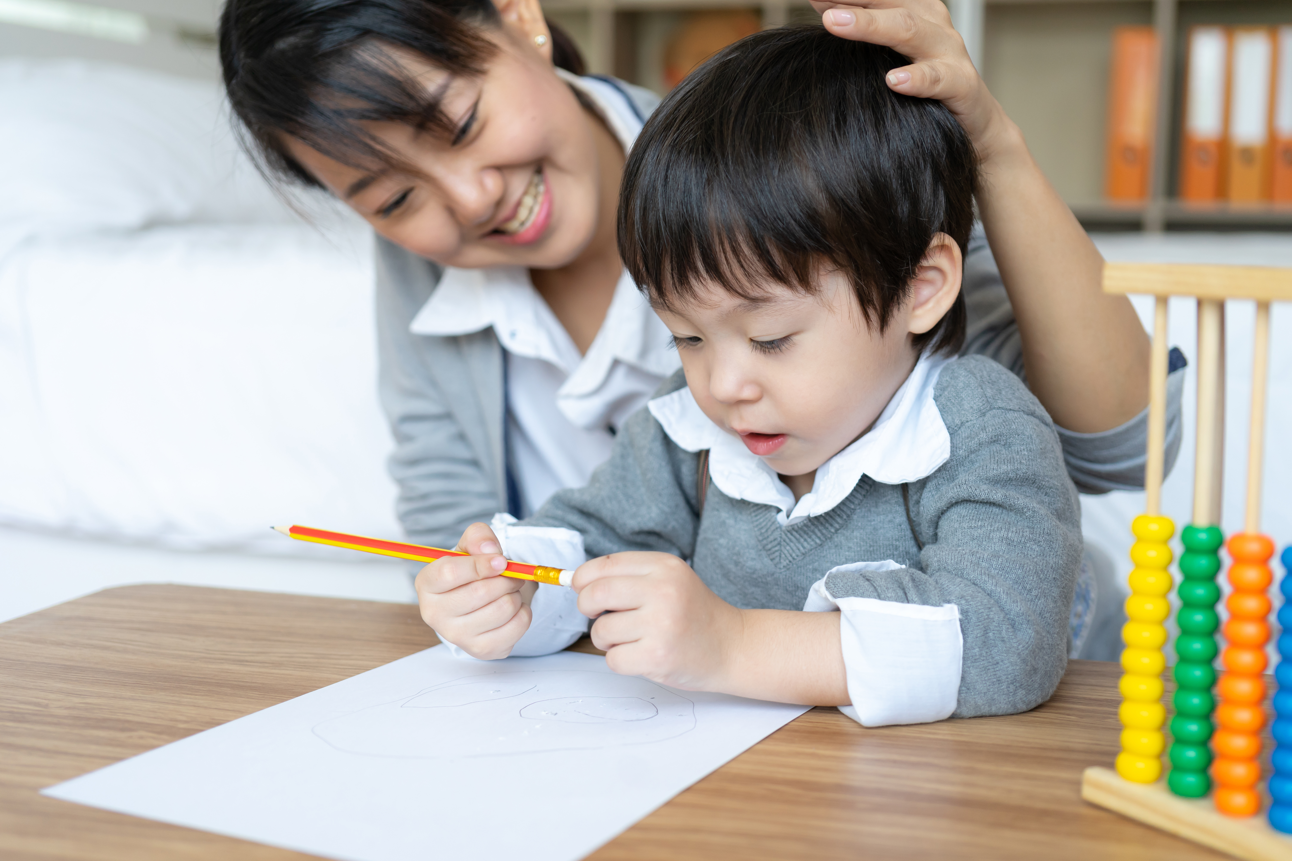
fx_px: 1794
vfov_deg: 27.0
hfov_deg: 39.6
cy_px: 430
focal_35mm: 50
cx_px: 646
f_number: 3.2
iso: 400
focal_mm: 50
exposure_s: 1/250
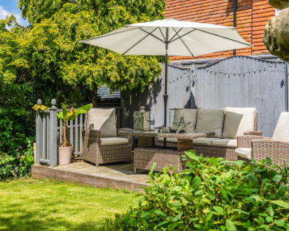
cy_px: 116
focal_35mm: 40
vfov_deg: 37.4
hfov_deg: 45.7
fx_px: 342
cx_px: 132
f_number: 11
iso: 640
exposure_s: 1/500
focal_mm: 35
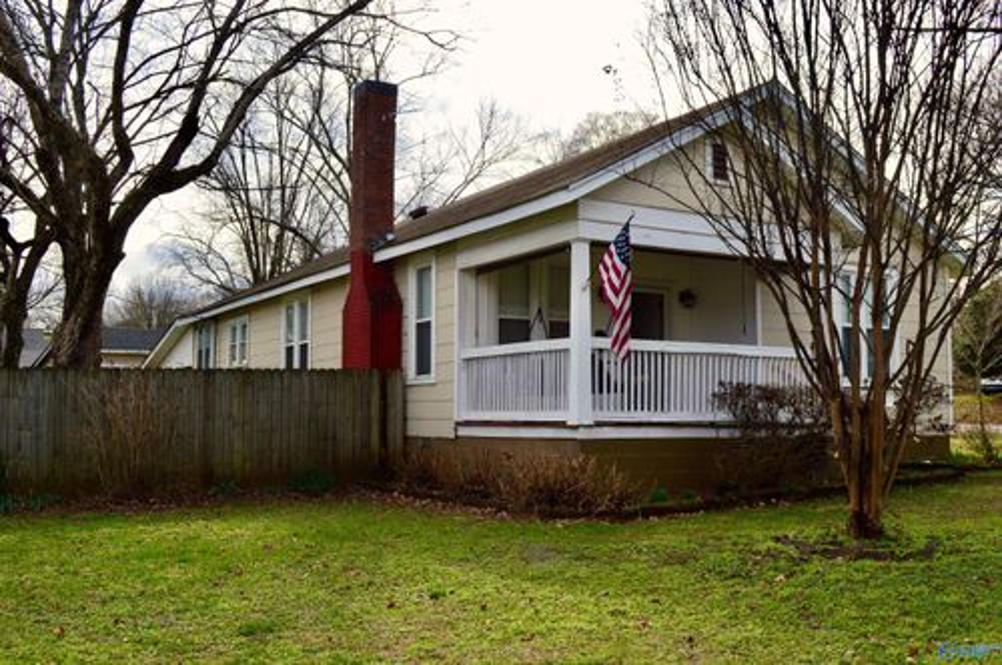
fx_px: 1001
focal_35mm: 36
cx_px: 501
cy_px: 332
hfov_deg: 53.2
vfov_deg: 36.8
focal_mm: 24
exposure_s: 1/400
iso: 400
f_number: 11
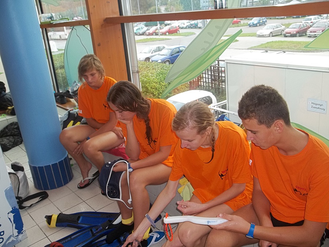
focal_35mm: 33
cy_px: 124
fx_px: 314
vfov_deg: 42.9
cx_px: 164
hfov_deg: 55.4
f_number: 3.3
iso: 100
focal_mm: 5.9
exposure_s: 1/100
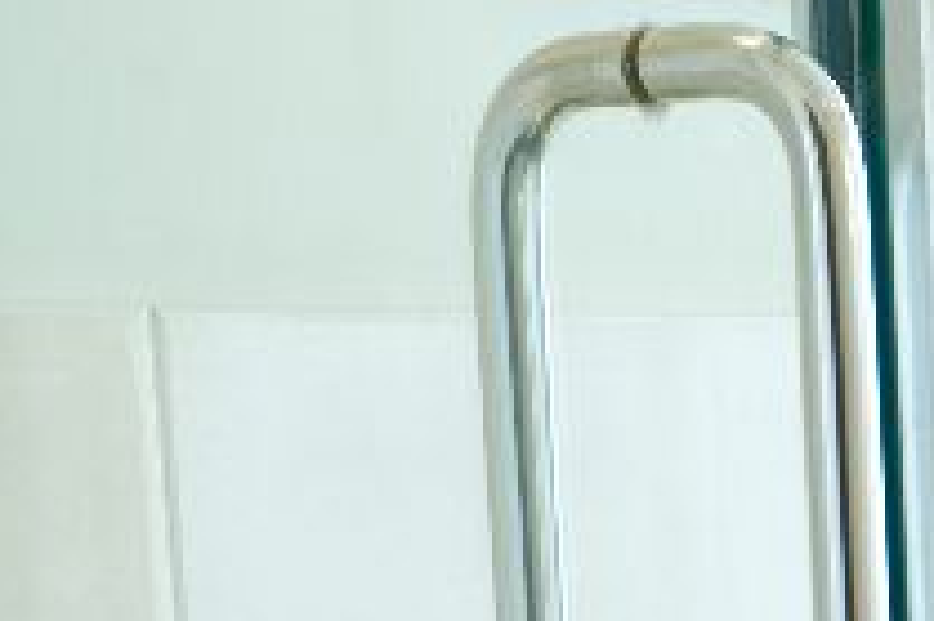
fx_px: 4614
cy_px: 1497
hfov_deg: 11.1
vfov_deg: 7.2
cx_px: 1376
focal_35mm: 178
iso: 500
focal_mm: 31
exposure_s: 1/20
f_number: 9
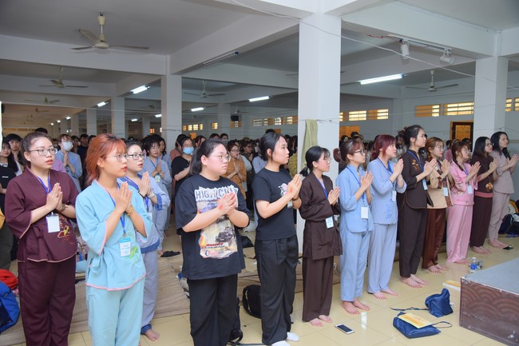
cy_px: 173
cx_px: 260
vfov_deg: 46.4
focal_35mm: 28
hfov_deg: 65.5
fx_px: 404
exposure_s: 1/125
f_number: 4.5
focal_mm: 28
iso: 640
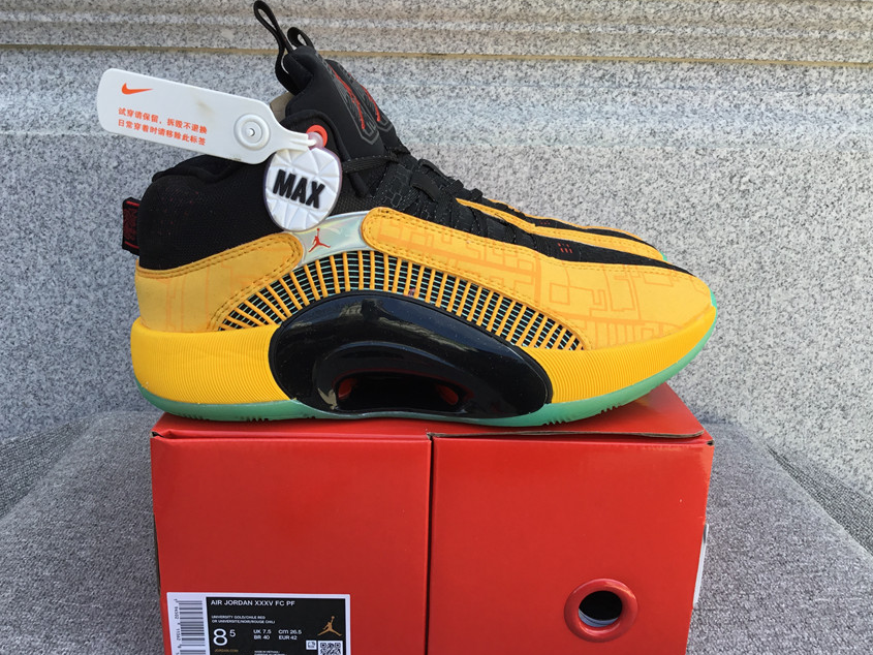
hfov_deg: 55.3
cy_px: 346
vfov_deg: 42.9
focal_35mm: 33
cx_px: 415
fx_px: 832
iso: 25
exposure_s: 1/237
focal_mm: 3.3
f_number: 2.4
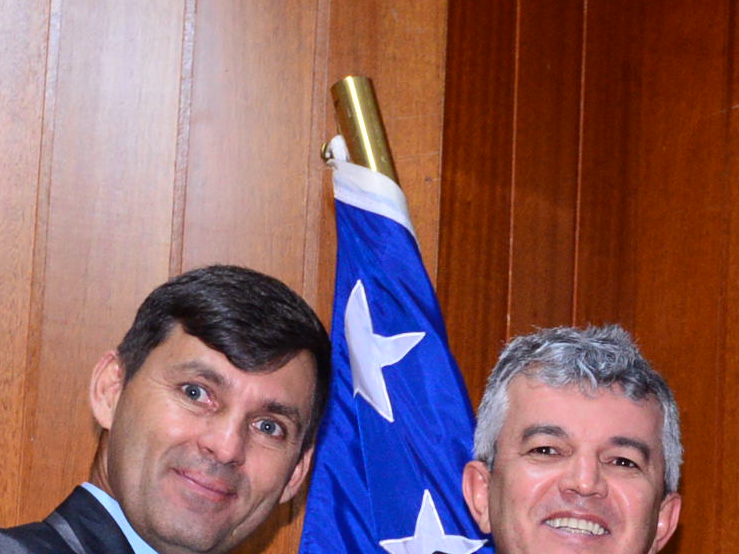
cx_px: 806
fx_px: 2924
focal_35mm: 137
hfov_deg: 14.1
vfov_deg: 10.4
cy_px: 878
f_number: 5.6
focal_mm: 35
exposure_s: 1/125
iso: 2500
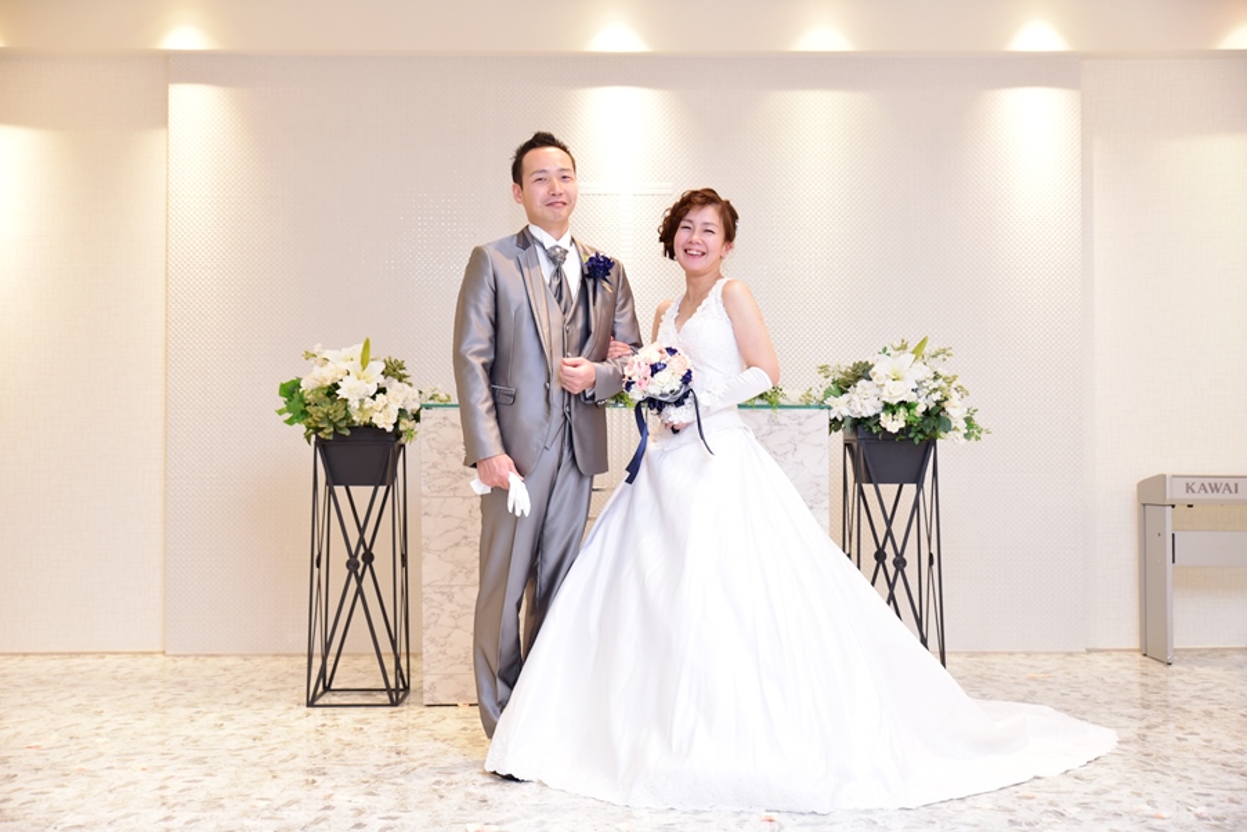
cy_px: 416
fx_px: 1386
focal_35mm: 40
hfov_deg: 48.4
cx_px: 624
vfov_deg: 33.4
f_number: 2.8
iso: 1600
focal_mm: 40
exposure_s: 1/160
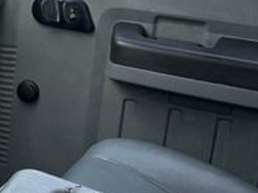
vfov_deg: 17.9
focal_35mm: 81
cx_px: -113
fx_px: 603
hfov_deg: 21.0
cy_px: 27
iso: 100
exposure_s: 1/532
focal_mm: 6.76
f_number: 1.78
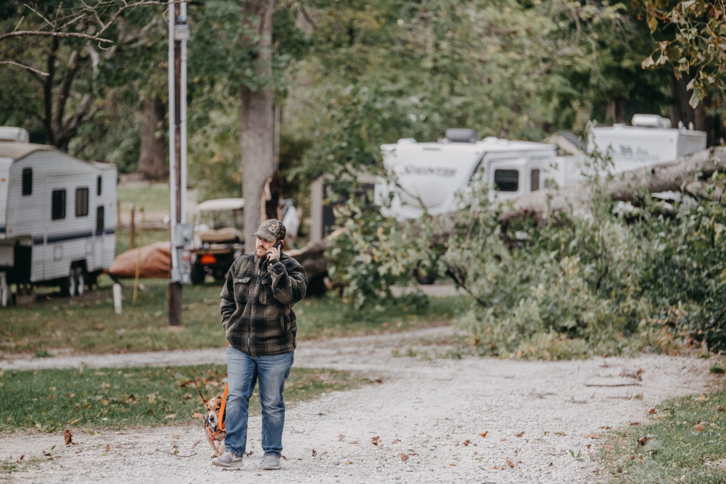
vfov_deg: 8.6
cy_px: 242
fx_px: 3228
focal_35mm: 160
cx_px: 363
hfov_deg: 12.8
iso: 800
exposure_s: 1/125
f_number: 2.8
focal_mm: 160
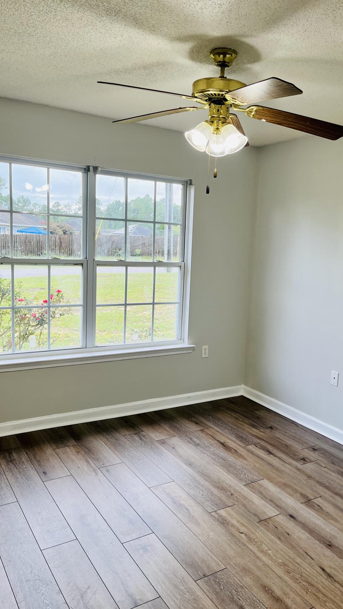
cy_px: 308
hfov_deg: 40.1
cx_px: 200
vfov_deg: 66.1
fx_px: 469
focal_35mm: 29
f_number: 1.6
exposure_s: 1/145
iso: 64
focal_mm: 5.1
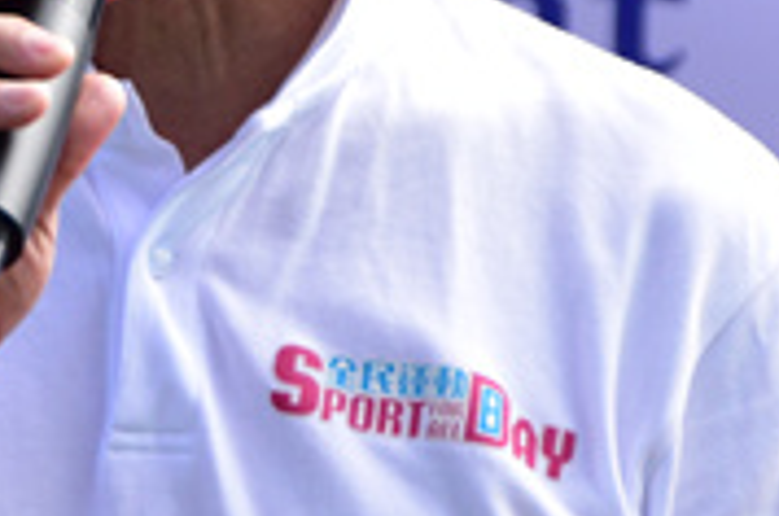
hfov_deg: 2.1
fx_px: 21192
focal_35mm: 981
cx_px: -31
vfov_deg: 1.4
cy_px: 188
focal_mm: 155
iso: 400
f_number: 6
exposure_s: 1/640
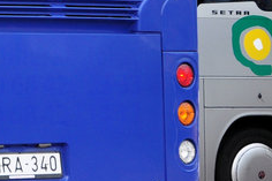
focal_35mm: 244
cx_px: -338
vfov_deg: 5.6
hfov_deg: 7.9
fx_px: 1842
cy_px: -28
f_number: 4.2
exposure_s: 1/400
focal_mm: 32
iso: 200
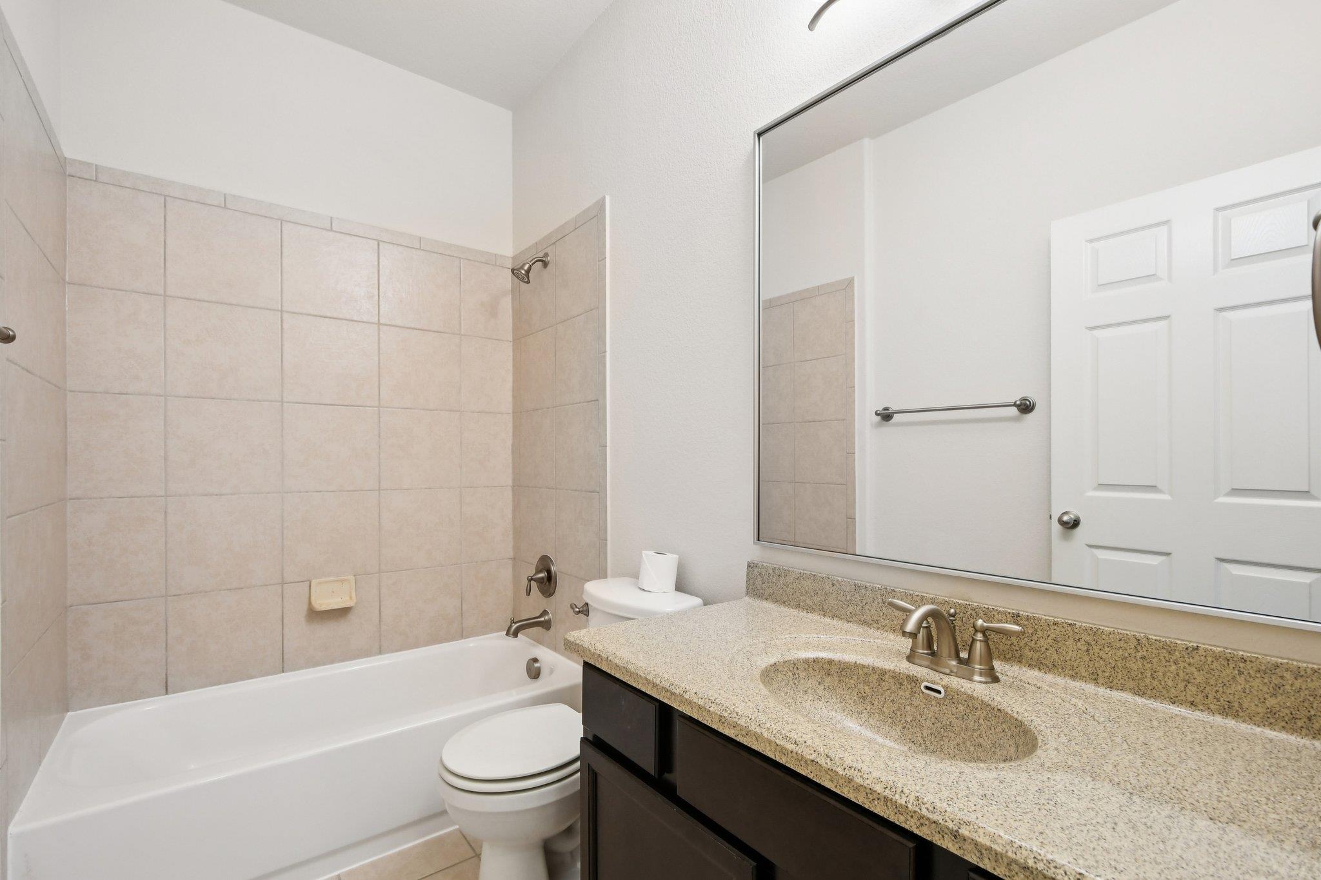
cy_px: 440
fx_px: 550
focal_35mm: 15
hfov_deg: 100.4
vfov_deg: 77.3
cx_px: 660
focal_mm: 10
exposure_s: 1/13
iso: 400
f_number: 8
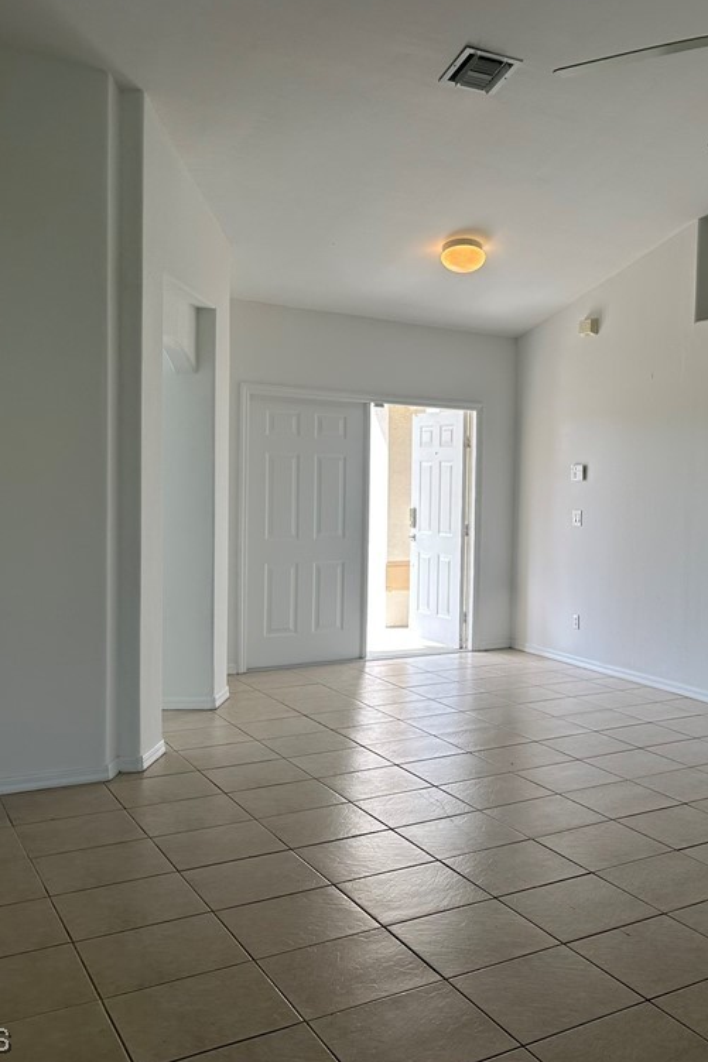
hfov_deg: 37.0
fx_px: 1003
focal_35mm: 34
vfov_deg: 55.8
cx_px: 599
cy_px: 530
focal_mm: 6.86
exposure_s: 1/426
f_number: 1.78
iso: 80
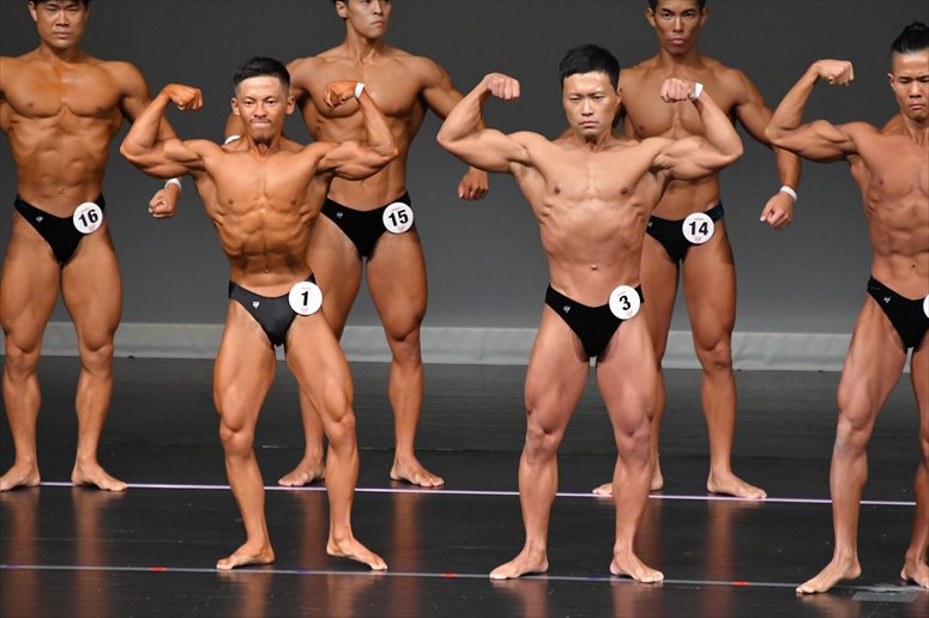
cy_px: 309
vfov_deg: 3.7
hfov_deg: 5.5
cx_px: 464
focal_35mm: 375
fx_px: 9672
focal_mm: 250
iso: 4000
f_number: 5.6
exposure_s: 1/400
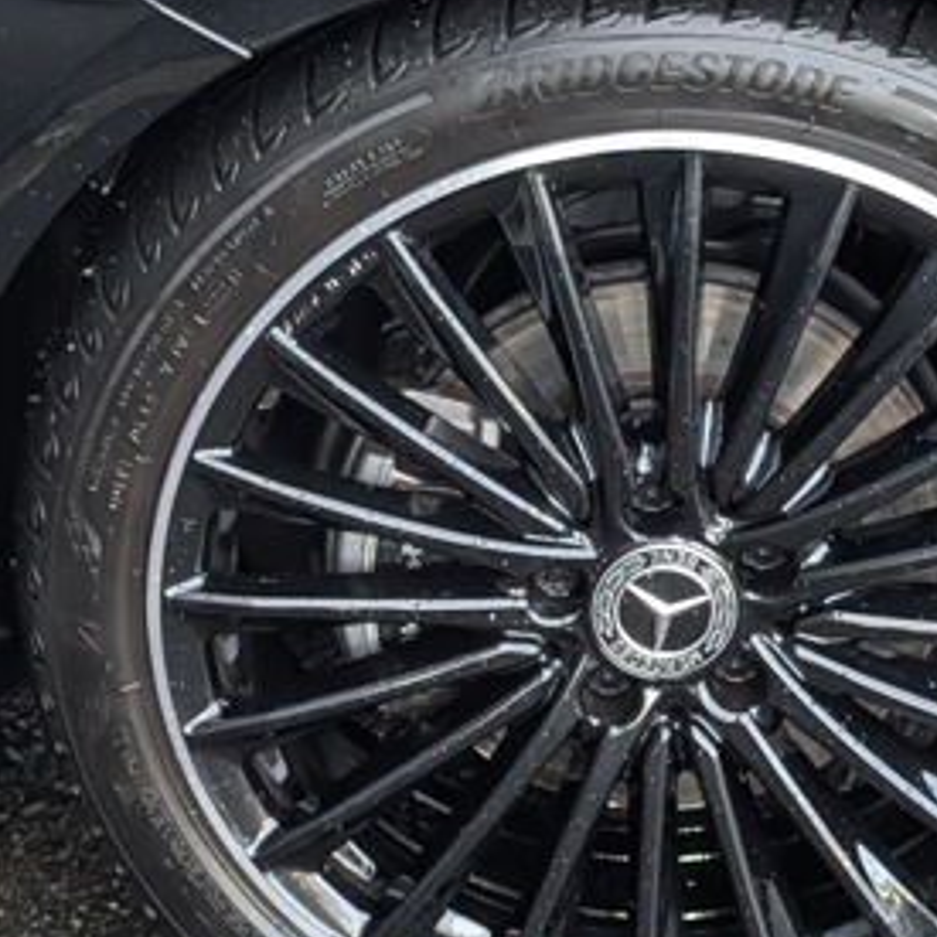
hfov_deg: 13.8
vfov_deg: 13.8
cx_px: 542
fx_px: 3859
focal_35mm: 126
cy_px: 641
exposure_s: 1/422
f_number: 1.68
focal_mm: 6.9
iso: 450
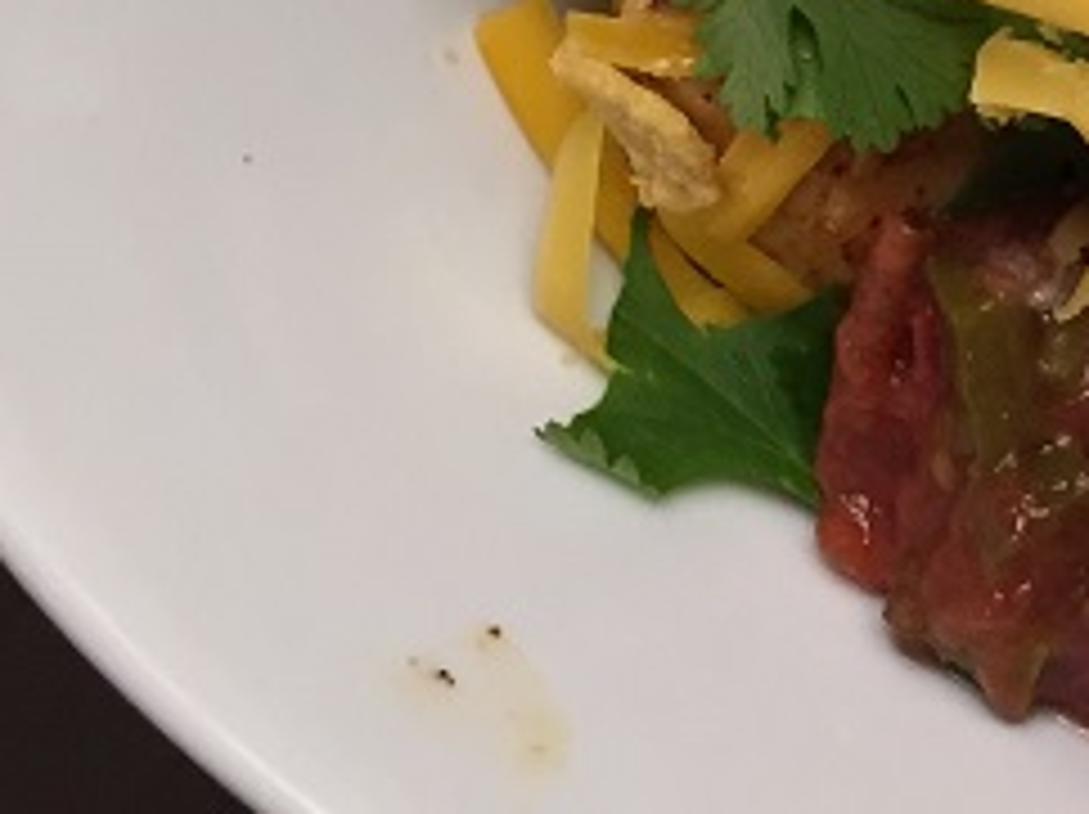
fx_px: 3017
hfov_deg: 18.5
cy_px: -499
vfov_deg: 14.1
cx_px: 1539
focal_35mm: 96
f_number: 2.2
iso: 100
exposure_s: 1/30
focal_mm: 4.15
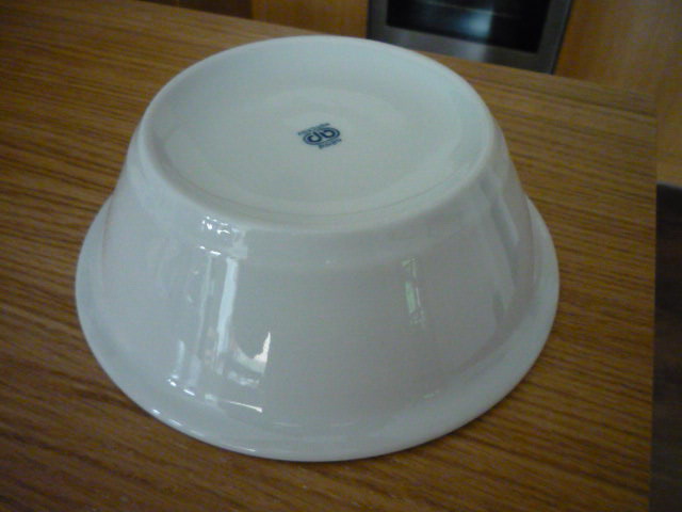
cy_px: 256
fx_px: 630
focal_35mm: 32
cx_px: 341
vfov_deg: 44.2
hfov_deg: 56.8
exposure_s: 1/20
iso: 800
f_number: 3.3
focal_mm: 5.2
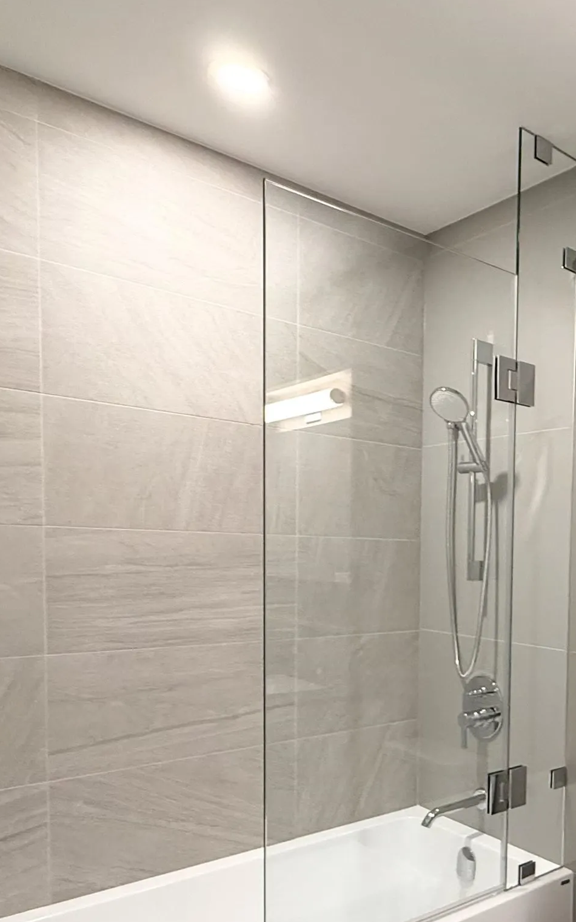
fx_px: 753
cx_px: 584
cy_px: 601
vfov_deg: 61.6
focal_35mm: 30
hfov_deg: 37.2
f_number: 2.2
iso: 500
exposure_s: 1/120
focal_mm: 2.22
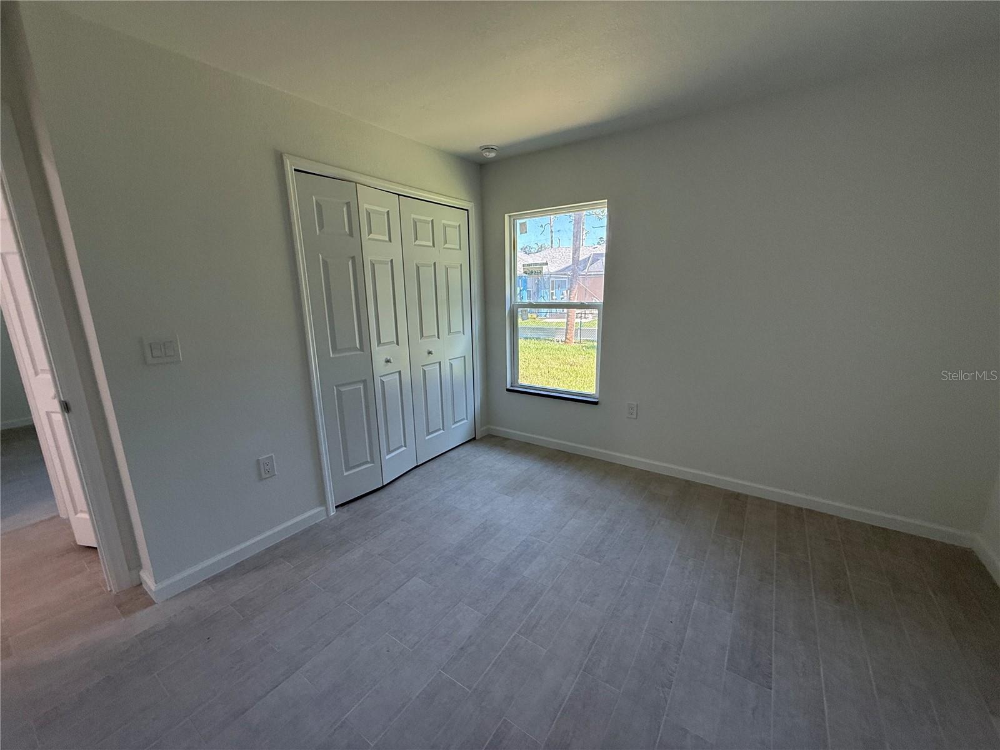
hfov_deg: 102.1
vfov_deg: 85.7
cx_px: 500
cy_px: 375
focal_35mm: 14
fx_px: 404
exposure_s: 1/120
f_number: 2.2
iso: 160
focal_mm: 2.22
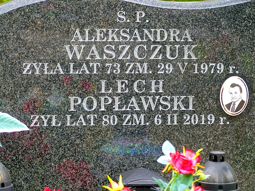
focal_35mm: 186
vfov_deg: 8.0
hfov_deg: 10.6
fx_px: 1370
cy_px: 96
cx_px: 128
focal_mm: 33.5
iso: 100
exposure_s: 1/100
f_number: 3.2
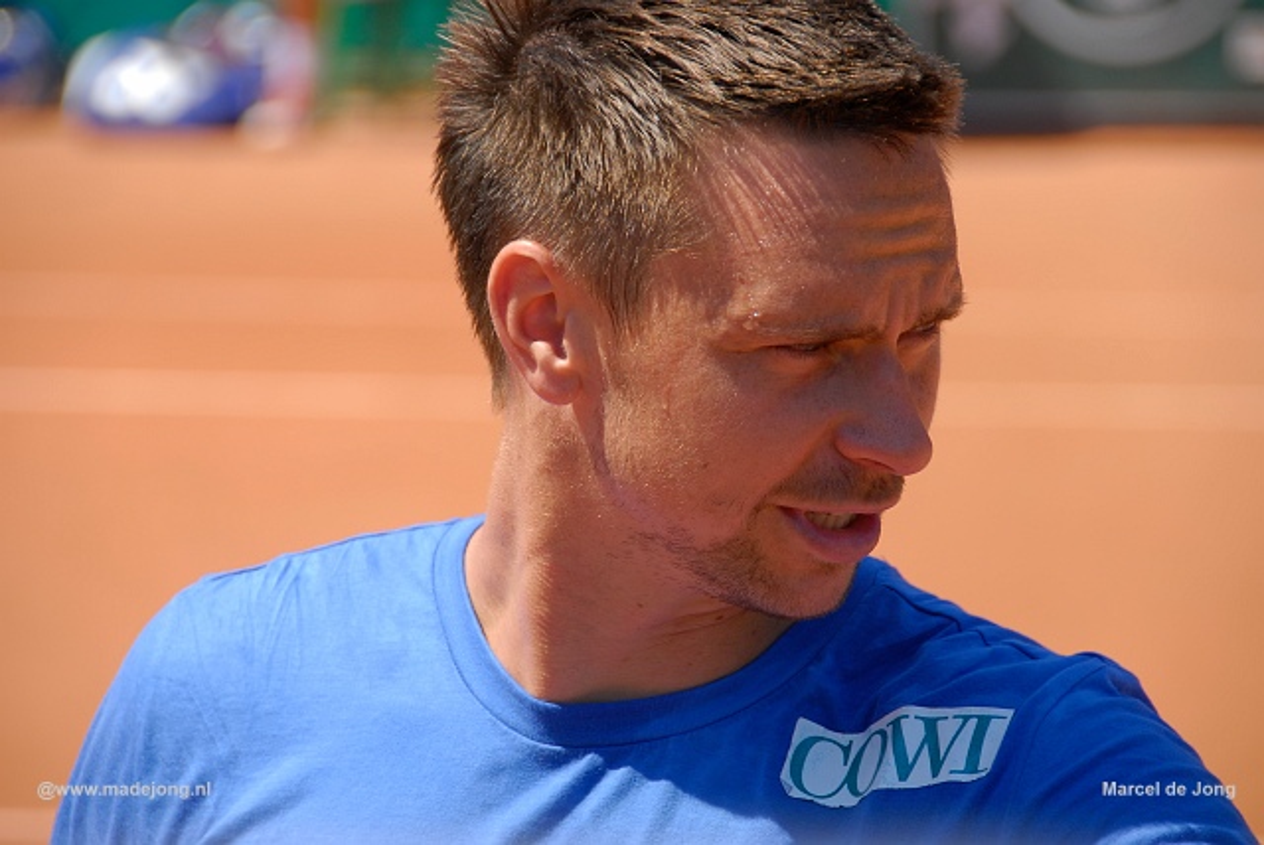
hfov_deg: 8.1
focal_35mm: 255
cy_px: 422
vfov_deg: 5.4
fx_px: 8961
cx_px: 632
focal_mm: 170
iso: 100
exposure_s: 1/250
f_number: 5.6
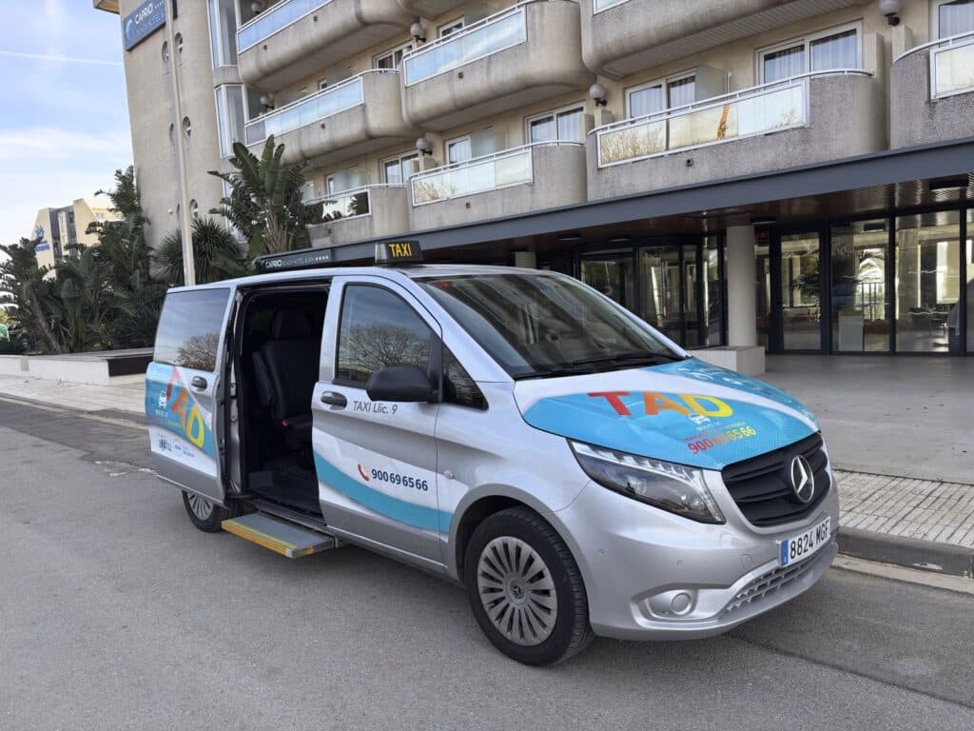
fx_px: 732
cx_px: 487
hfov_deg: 67.3
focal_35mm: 26
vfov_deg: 53.1
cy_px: 366
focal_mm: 5.96
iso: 50
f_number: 1.6
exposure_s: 1/858
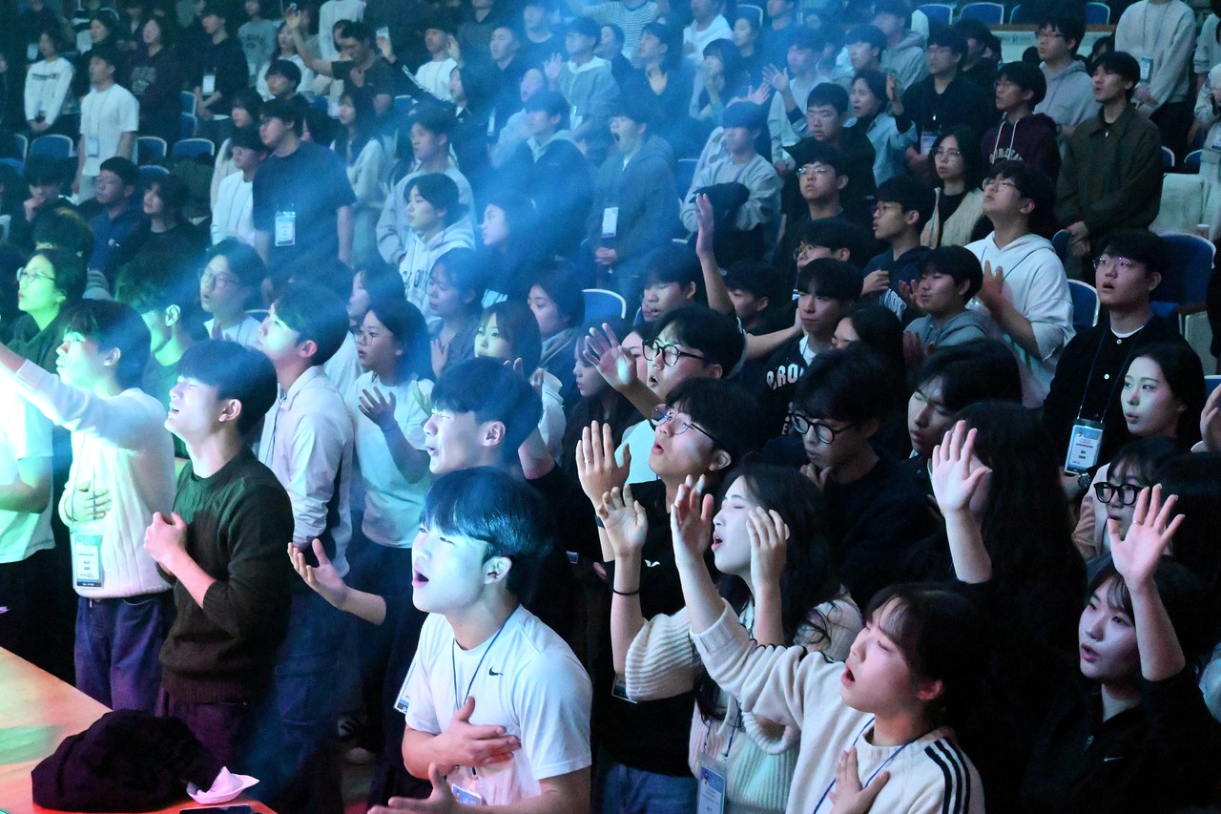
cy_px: 407
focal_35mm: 58
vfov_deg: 23.2
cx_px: 610
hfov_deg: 34.2
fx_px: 1984
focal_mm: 39
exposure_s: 1/250
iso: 25600
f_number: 5.6
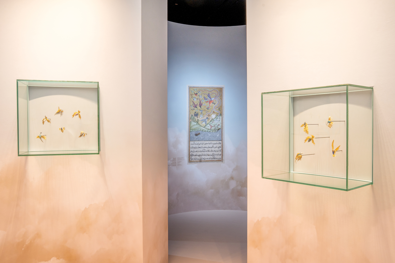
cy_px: 132
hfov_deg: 64.0
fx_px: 316
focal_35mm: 29
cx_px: 198
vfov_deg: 45.2
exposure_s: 1/10
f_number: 11
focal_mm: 28.8
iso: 320
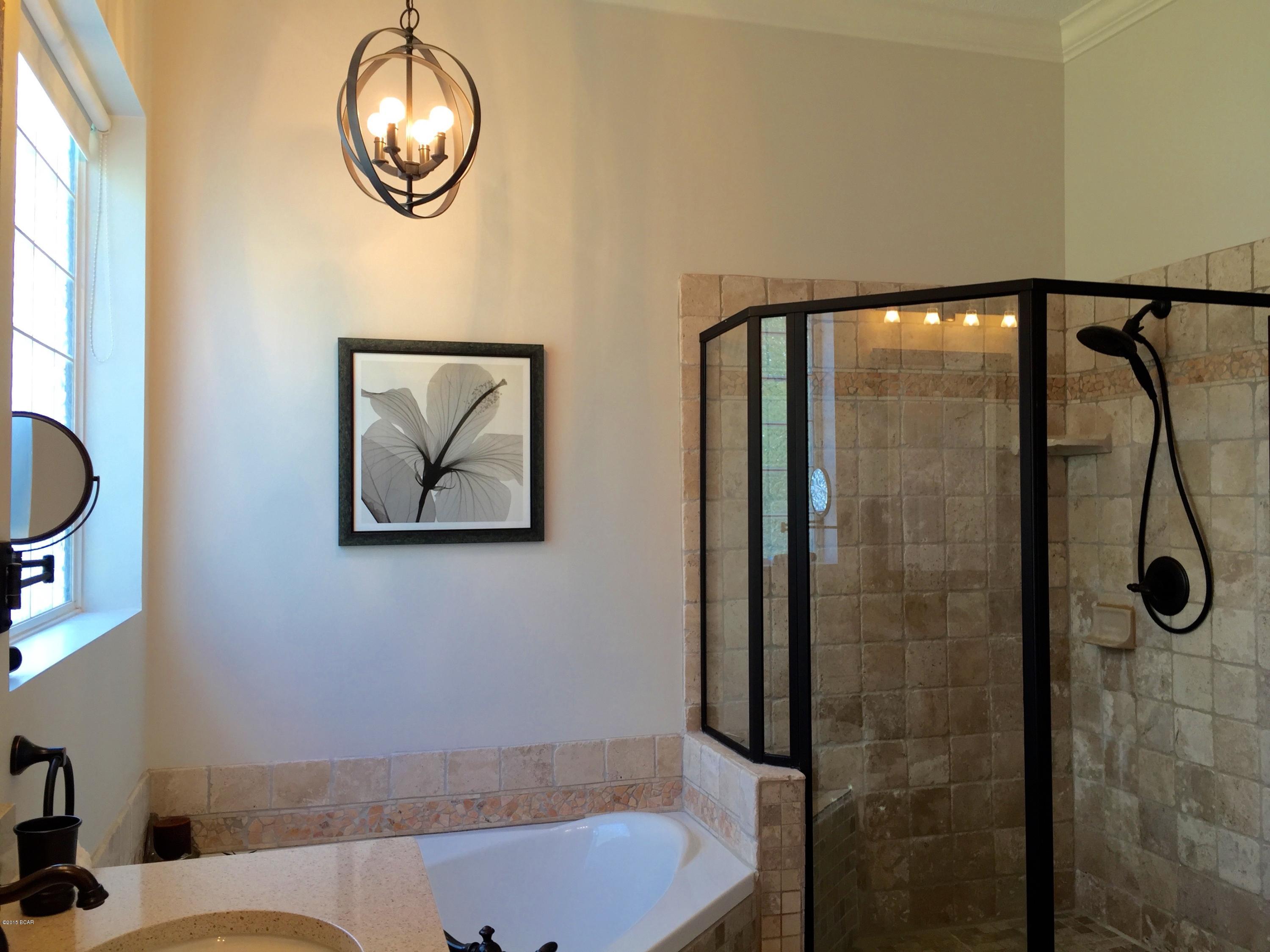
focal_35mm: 29
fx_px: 1064
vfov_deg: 48.2
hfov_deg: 61.7
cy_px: 476
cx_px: 635
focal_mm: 4.15
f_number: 2.2
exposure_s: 1/40
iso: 32
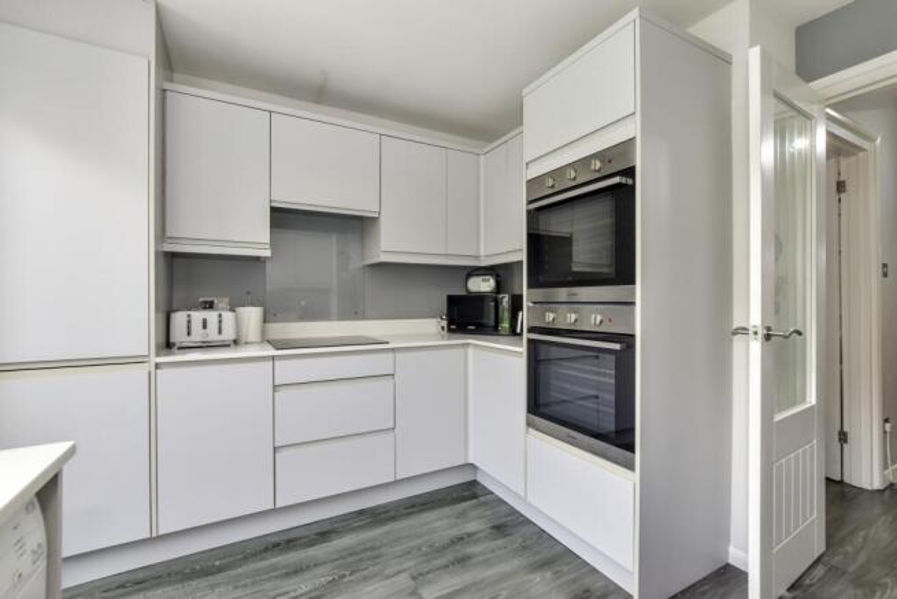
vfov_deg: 77.4
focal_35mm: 15
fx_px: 374
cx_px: 448
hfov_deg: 100.4
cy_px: 300
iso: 640
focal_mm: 10
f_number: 8
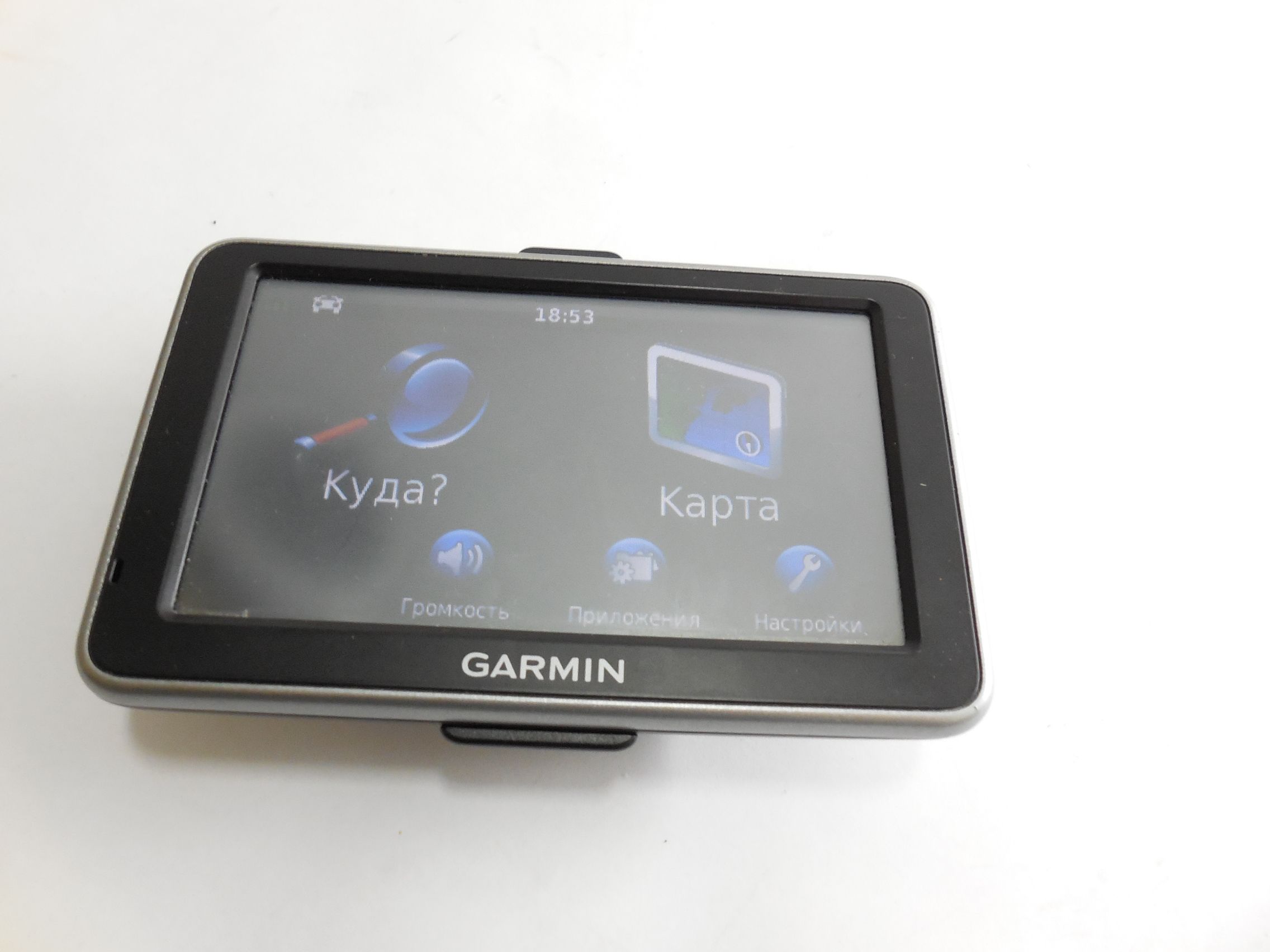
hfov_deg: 67.3
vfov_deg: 53.1
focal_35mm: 26
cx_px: 635
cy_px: 476
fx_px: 954
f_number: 3.5
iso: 400
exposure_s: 1/10
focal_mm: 4.6
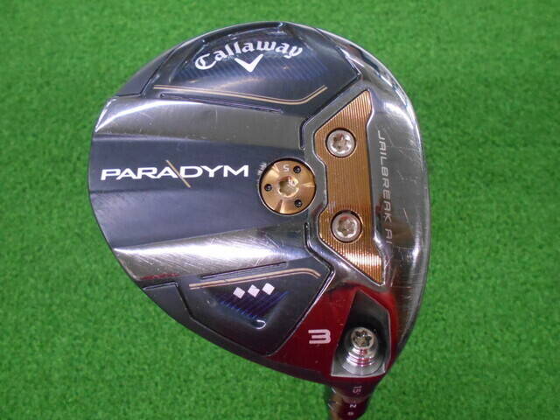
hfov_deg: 67.3
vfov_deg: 53.1
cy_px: 210
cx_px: 280
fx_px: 421
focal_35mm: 26
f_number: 3.2
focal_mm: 4.6
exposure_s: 1/80
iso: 800
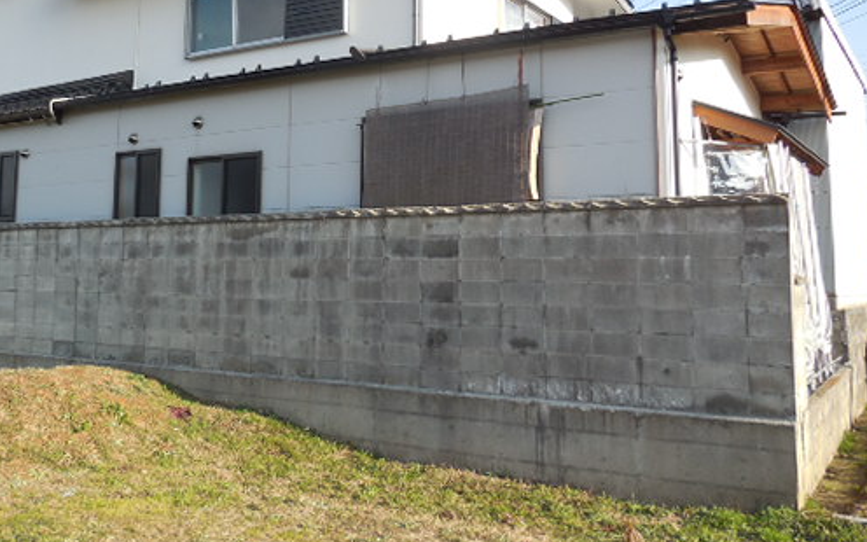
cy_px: 161
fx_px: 969
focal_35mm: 41
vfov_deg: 30.9
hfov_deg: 47.7
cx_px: 322
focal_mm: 5.3
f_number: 3.2
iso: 125
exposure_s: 1/500
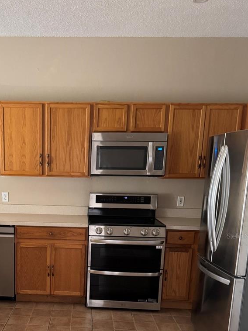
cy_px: 236
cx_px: 61
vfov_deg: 47.7
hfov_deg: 36.8
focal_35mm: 38
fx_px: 363
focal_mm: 6.76
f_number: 1.78
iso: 800
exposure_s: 1/60
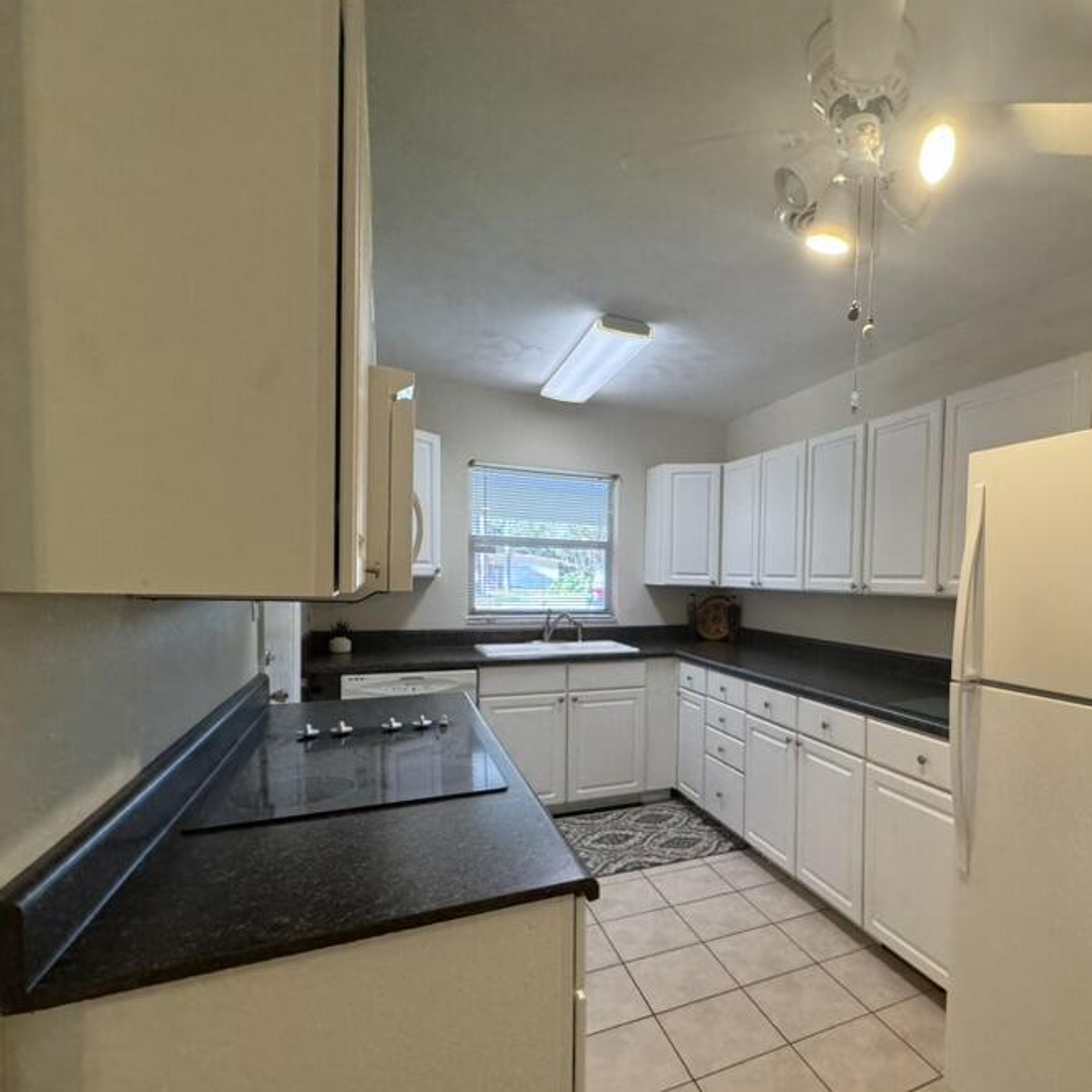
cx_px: 760
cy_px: 609
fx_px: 678
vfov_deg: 77.4
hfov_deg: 74.4
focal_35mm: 19
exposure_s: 1/120
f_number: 2.2
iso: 320
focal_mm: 2.22
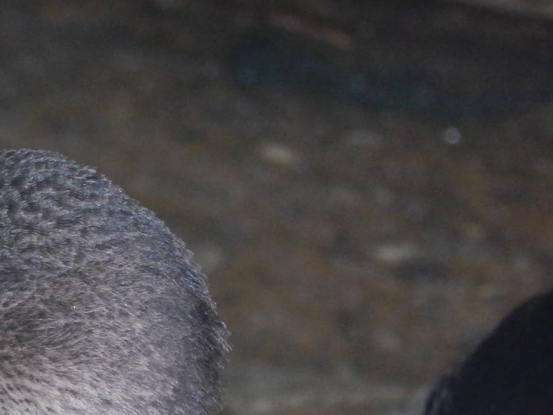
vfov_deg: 1.8
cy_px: 368
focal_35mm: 833
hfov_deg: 2.4
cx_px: 27
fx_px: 13304
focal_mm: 76.4
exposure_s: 1/60
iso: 1400
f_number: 5.7
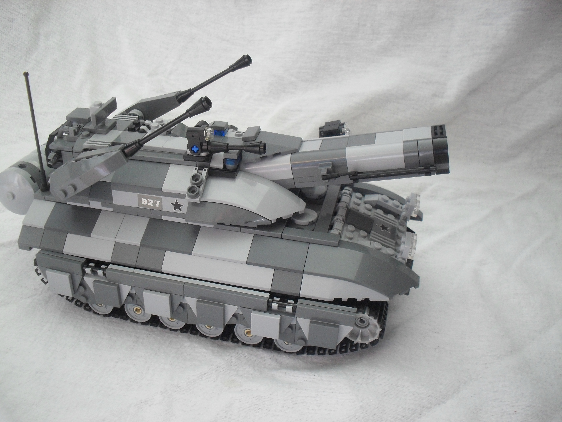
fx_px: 568
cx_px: 281
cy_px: 211
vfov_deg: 40.7
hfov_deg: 52.6
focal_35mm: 35
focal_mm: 6.3
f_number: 3.2
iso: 200
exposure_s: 1/1.43
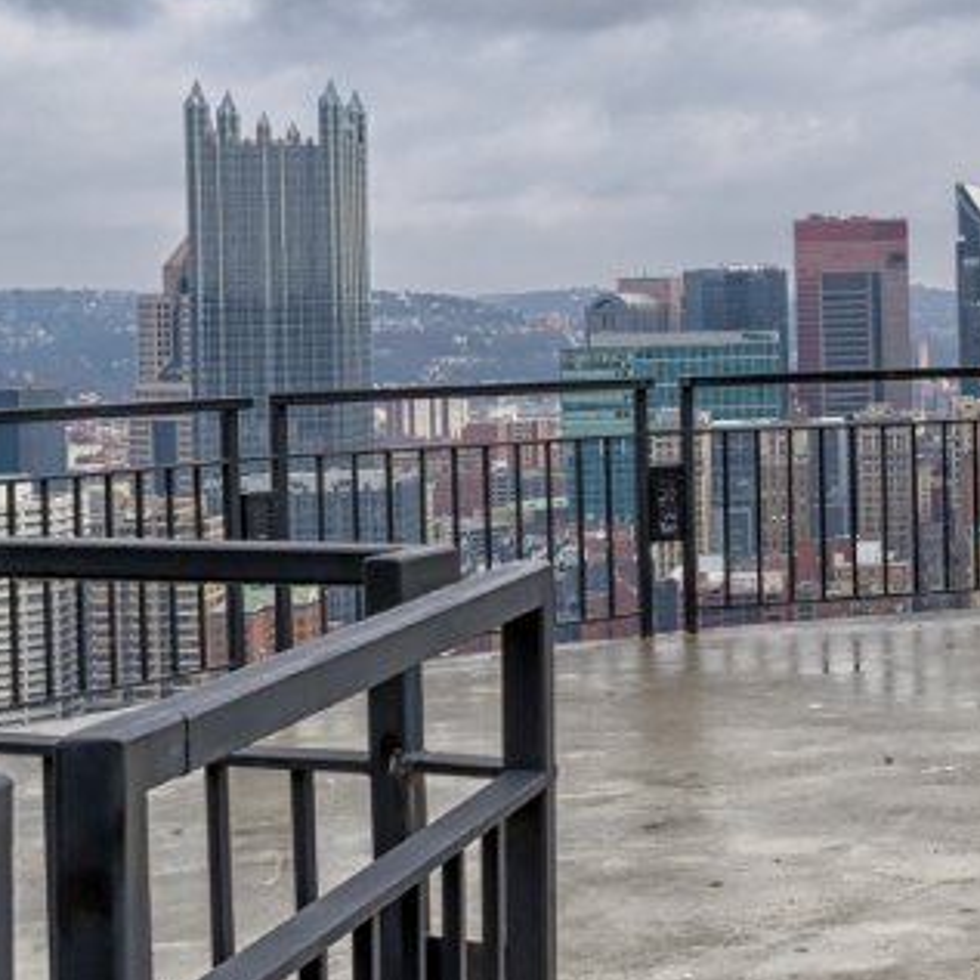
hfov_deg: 18.9
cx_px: 1379
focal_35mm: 83
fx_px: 2658
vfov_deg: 20.8
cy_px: 301
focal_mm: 31
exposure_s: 1/250
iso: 400
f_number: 9
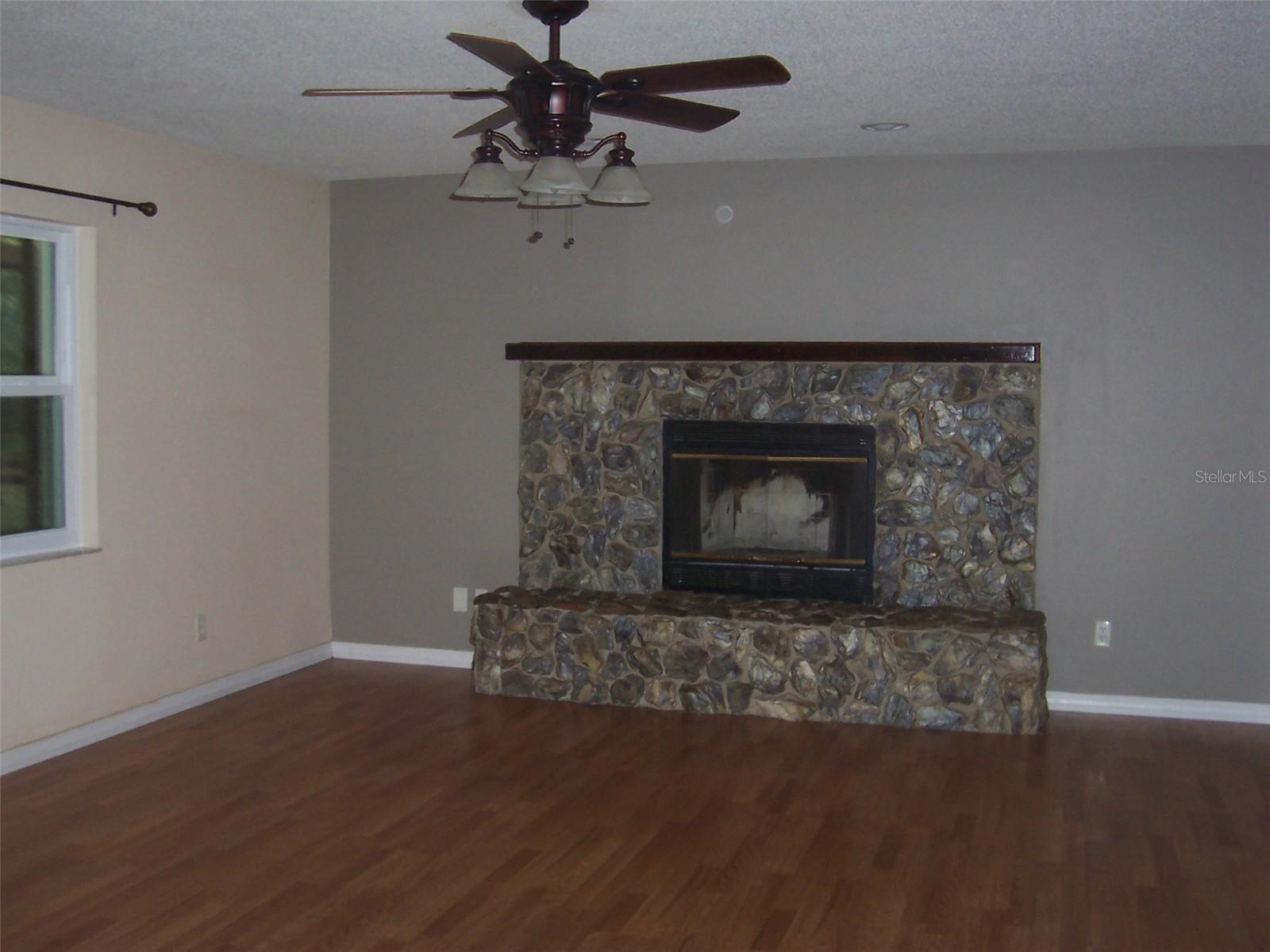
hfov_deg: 50.1
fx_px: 1357
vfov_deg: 38.7
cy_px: 476
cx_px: 635
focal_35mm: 37
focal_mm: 5.6
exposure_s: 1/60
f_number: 2.8
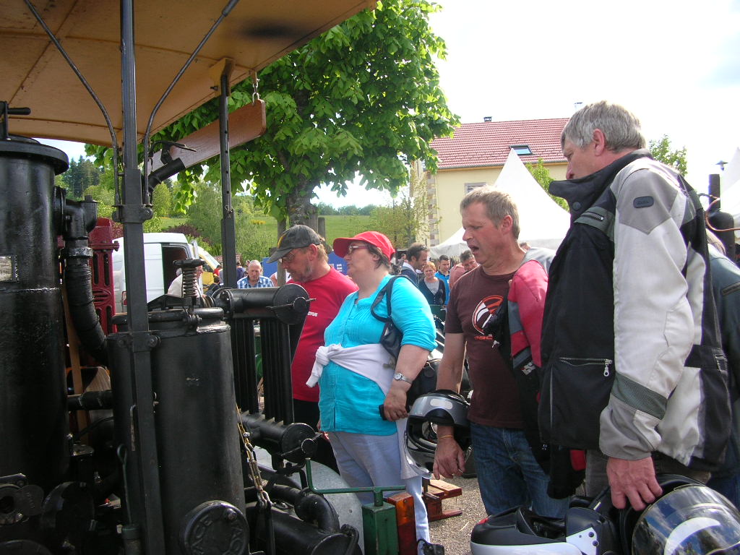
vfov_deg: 40.7
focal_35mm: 35
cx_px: 370
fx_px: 748
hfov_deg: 52.6
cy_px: 278
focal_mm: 5.8
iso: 50
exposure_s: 1/250
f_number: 2.8
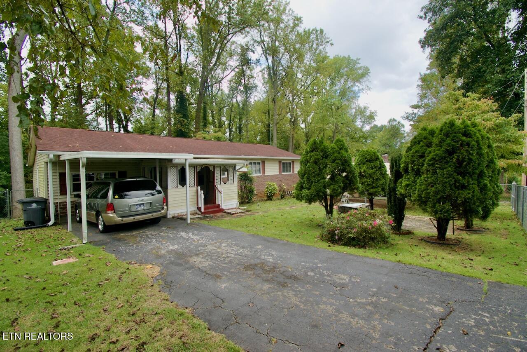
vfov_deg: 77.4
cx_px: 264
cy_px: 176
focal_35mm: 15
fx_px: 220
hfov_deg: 100.4
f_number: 8
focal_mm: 10
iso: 220
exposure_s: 1/250
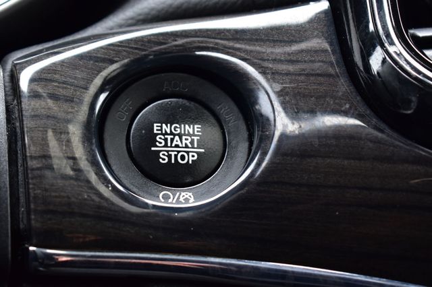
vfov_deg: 16.5
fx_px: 989
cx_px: 216
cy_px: 144
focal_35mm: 82
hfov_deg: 24.6
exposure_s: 1/15
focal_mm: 55
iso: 560
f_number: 6.3
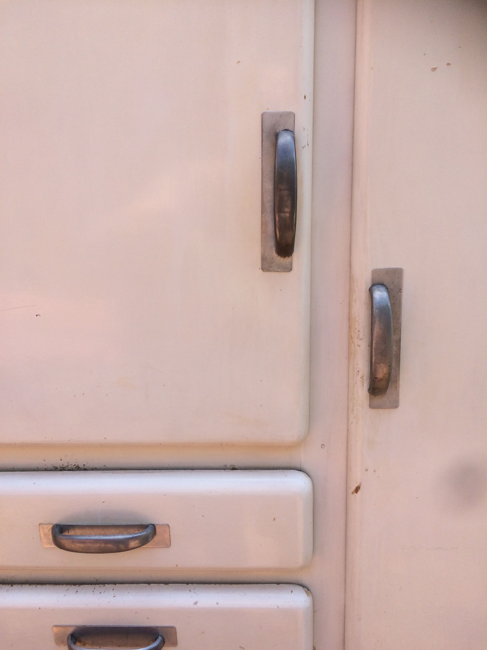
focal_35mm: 29
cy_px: 325
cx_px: 244
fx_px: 544
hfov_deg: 48.2
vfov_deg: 61.7
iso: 32
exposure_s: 1/720
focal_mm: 4.15
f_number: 2.2
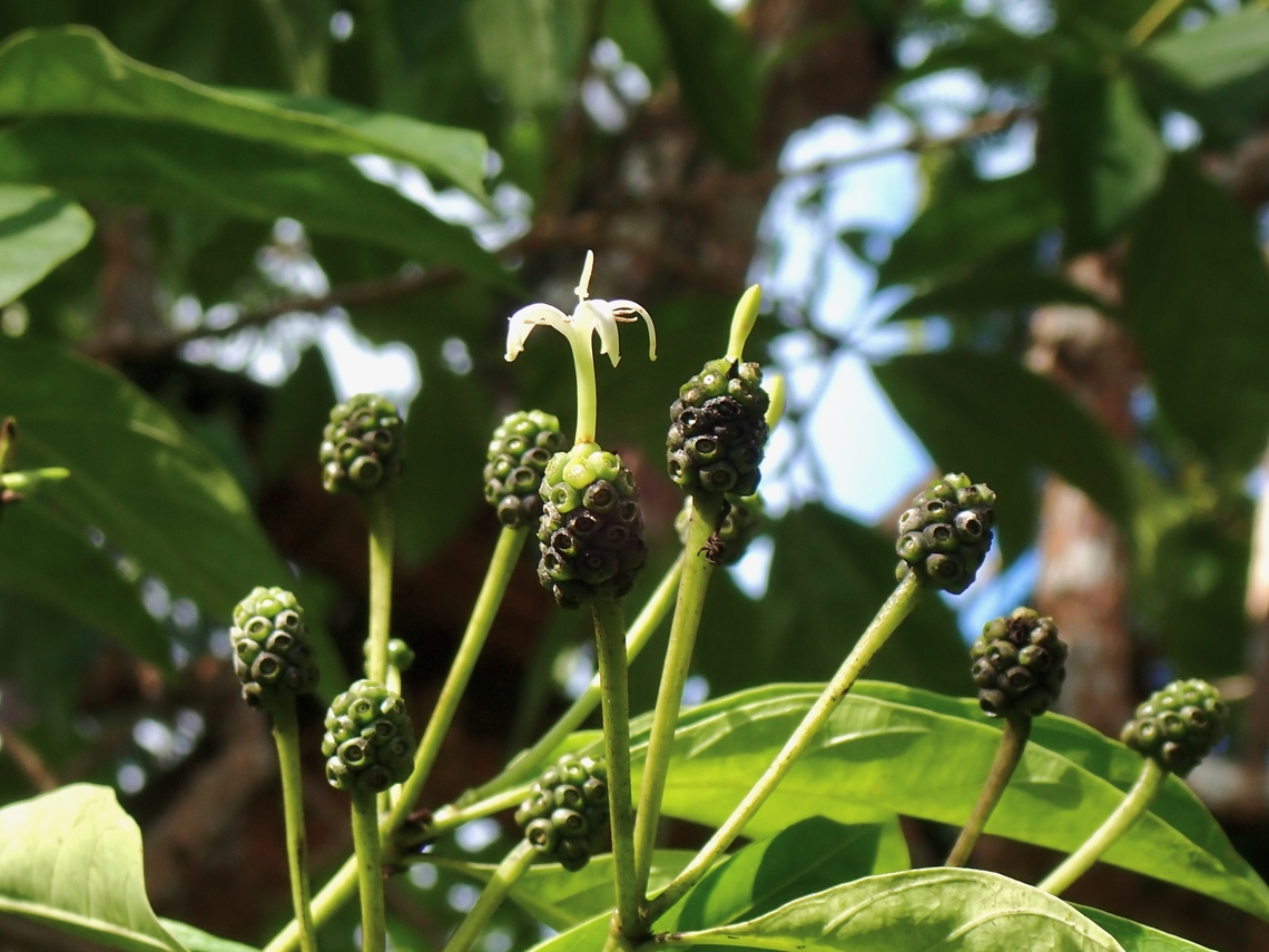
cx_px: 634
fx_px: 3666
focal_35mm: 100
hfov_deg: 19.6
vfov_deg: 14.8
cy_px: 476
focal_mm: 18
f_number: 6.3
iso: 200
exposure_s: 1/200
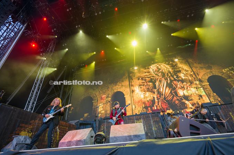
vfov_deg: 70.3
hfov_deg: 93.3
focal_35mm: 17
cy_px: 81
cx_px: 116
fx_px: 110
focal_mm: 16
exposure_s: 1/500
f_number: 4
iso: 1000
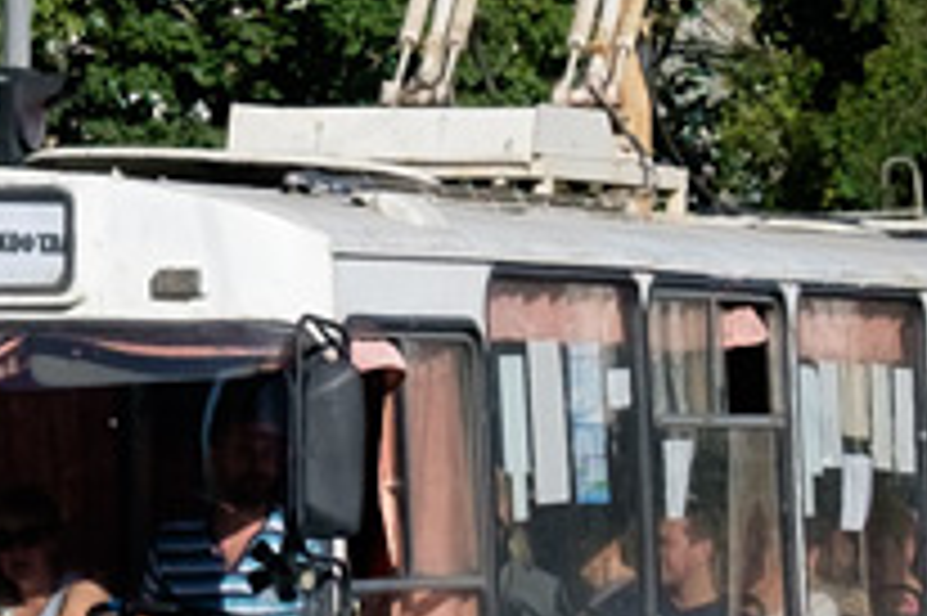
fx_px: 7719
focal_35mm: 300
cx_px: 351
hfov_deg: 6.9
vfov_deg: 4.6
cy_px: 225
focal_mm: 32.6
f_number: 8
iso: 200
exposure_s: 1/500
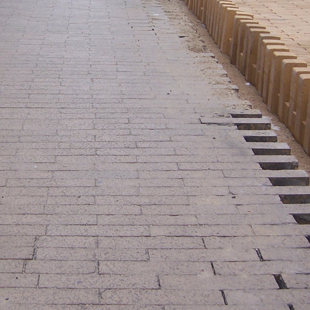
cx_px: 102
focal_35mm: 75
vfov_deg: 22.9
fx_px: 760
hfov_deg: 23.0
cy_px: 93
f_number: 3
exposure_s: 1/350
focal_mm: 6
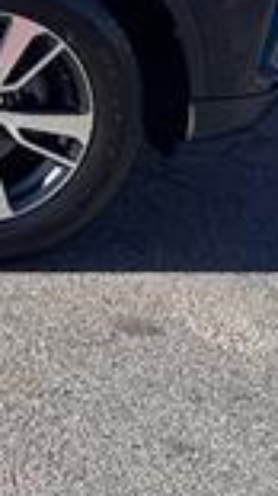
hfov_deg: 8.7
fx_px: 1418
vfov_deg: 18.2
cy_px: -192
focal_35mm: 108
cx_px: -623
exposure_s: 1/2252
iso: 80
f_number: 1.78
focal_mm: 6.86
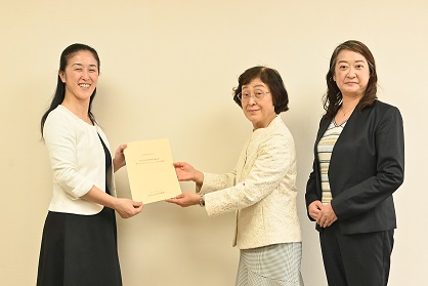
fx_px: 678
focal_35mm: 57
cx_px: 214
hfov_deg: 35.0
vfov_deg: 23.8
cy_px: 143
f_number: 6.3
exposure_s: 1/80
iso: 1600
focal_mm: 38
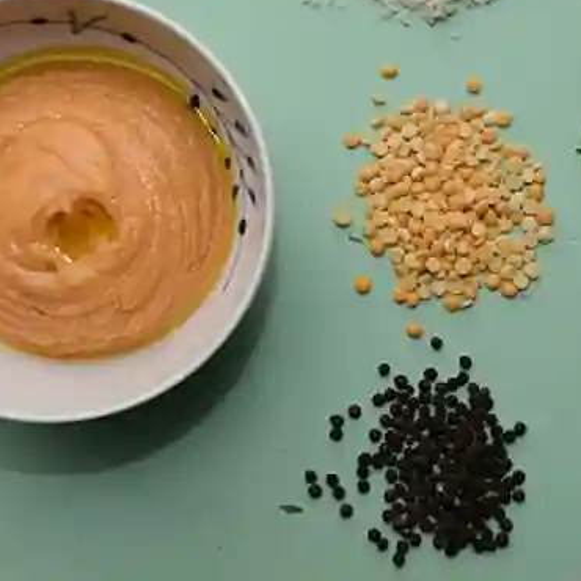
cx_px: 375
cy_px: 181
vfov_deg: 25.6
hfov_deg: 25.6
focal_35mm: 67
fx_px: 1272
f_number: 6.3
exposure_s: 1/160
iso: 100
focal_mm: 38
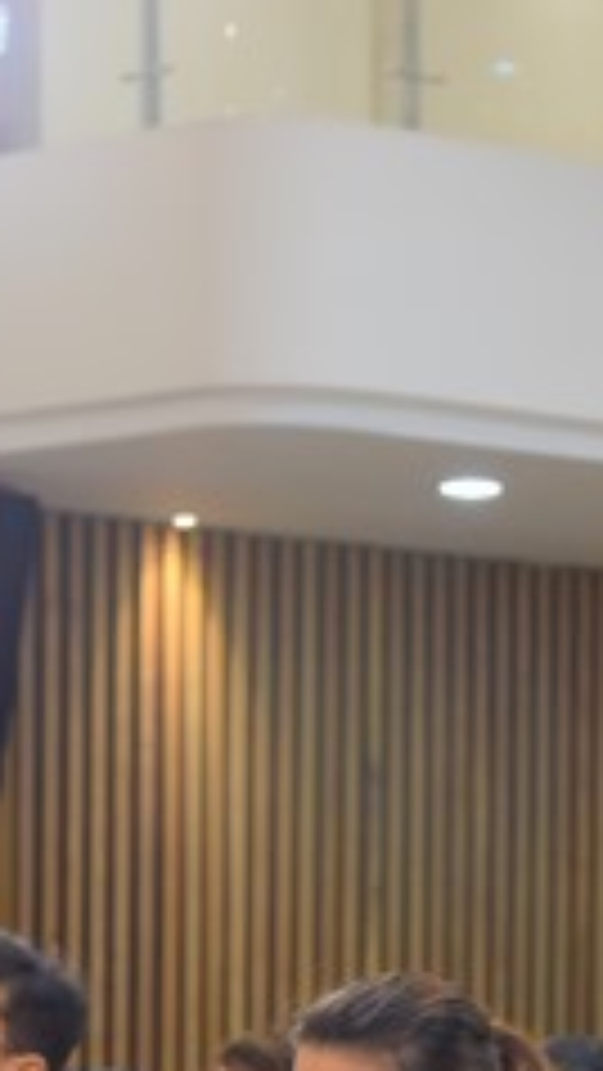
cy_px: 981
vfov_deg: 10.7
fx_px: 5681
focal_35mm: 200
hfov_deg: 6.1
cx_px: 623
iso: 1250
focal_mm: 70
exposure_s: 1/80
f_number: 5.6
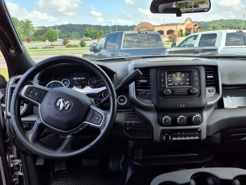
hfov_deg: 65.3
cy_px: 92
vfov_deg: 51.4
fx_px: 192
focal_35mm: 27
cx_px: 123
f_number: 1.9
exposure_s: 1/278
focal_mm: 3.58
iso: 40
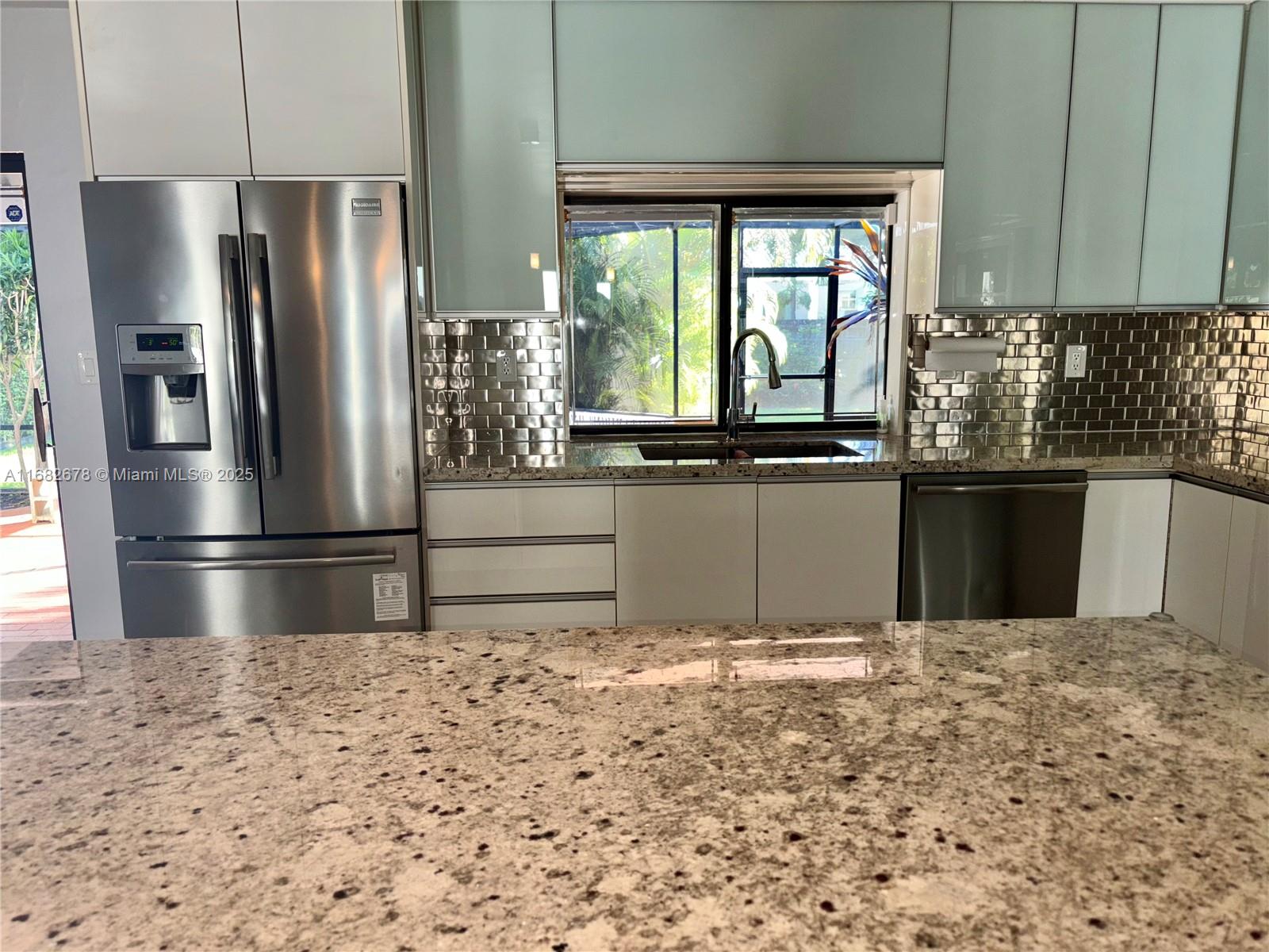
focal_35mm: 26
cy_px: 476
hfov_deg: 67.3
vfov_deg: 53.1
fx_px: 953
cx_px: 634
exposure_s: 1/30
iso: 40
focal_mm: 5.96
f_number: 1.6
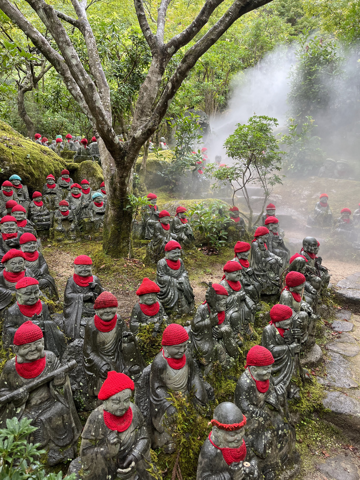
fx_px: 361
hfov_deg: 53.1
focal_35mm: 26
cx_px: 180
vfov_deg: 67.3
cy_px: 240
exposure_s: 1/121
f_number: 1.6
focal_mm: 5.1
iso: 64
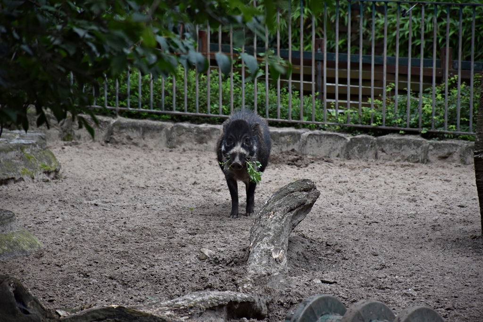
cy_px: 161
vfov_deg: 6.5
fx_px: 2818
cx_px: 242
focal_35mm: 210
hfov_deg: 9.8
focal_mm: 140
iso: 640
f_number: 5.6
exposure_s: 1/250
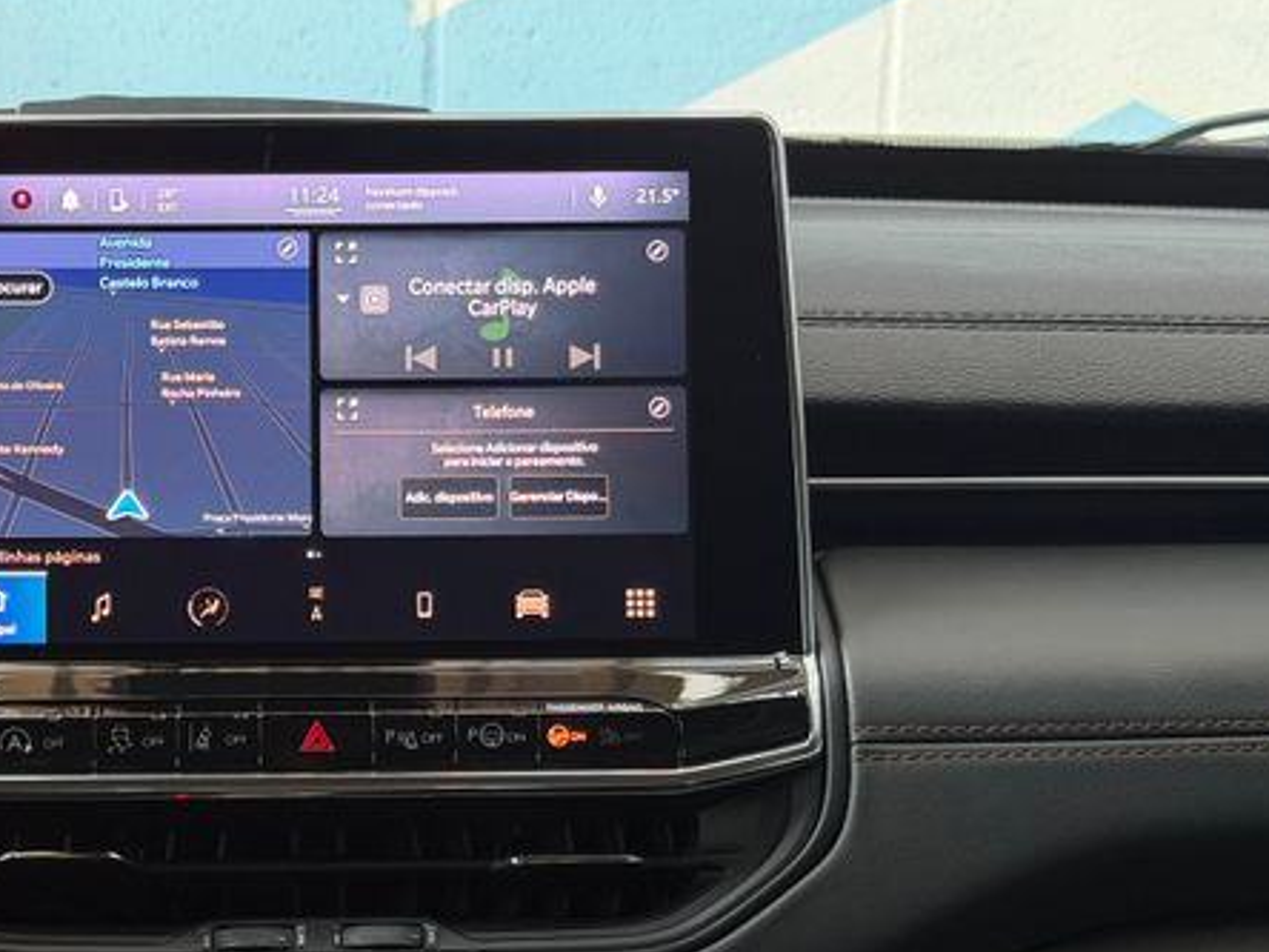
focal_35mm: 83
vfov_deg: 17.6
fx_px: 3043
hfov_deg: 23.4
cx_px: 394
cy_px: 749
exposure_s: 1/60
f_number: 1.78
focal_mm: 6.76
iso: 250
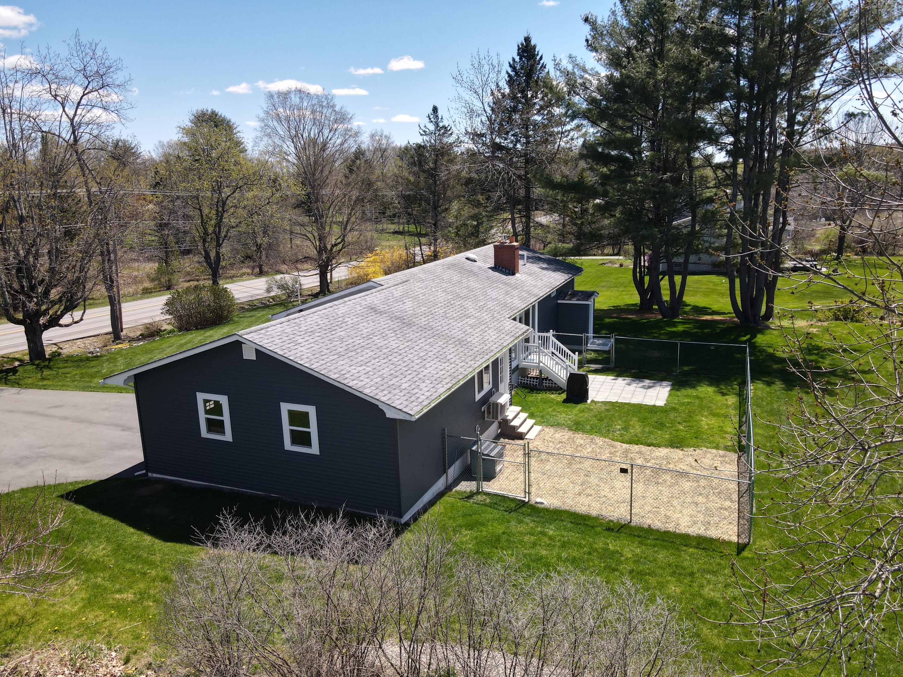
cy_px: 338
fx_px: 626
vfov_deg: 56.8
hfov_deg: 71.6
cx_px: 452
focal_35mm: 24
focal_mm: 4.5
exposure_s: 1/500
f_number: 2.8
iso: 100
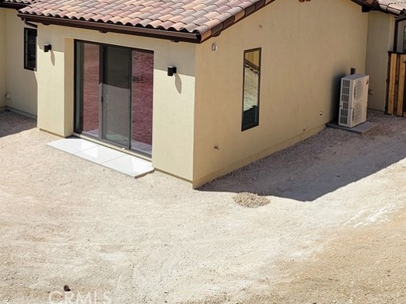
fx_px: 551
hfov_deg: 38.8
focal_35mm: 47
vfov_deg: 29.2
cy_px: 13
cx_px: 79
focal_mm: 6.7
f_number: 1.8
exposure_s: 1/1449
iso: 16
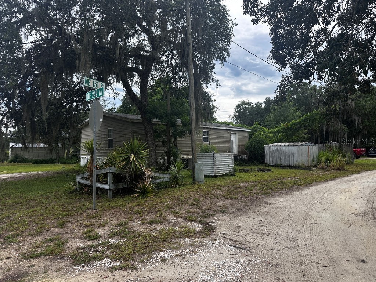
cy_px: 141
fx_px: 261
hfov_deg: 71.6
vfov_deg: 56.8
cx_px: 188
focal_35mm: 24
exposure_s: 1/2028
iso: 80
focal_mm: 6.86
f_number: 1.78
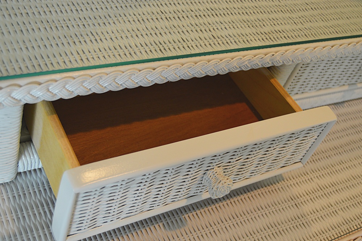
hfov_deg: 42.4
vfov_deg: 28.9
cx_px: 181
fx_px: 467
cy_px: 120
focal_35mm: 46
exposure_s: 1/60
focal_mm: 31
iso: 640
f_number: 4.2
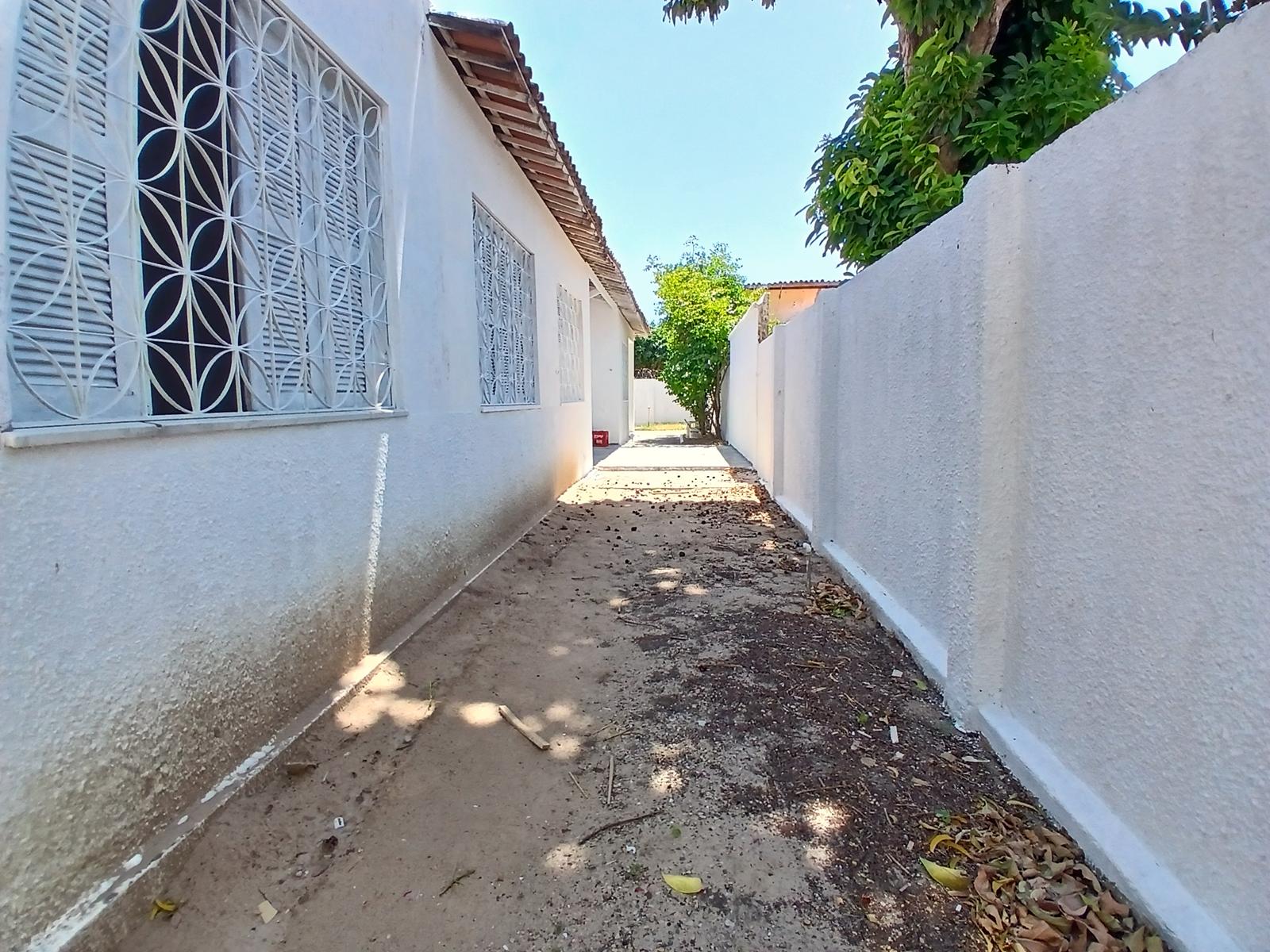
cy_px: 476
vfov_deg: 74.7
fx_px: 624
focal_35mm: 17
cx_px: 635
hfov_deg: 91.0
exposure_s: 1/333
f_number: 2.2
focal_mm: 1.4
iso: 50
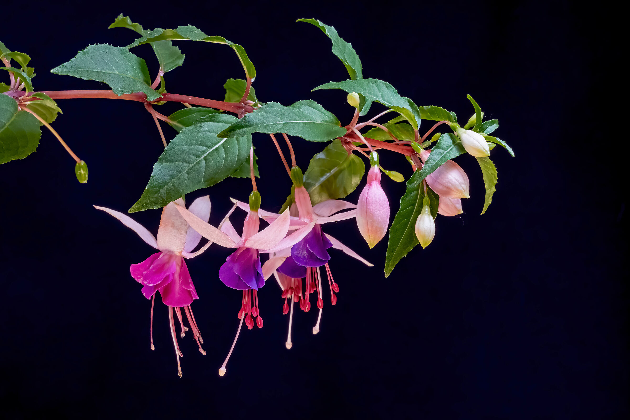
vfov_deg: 10.6
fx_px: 2258
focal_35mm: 129
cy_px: 210
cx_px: 315
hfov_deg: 15.9
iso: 250
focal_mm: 86
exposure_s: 1/15
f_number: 16
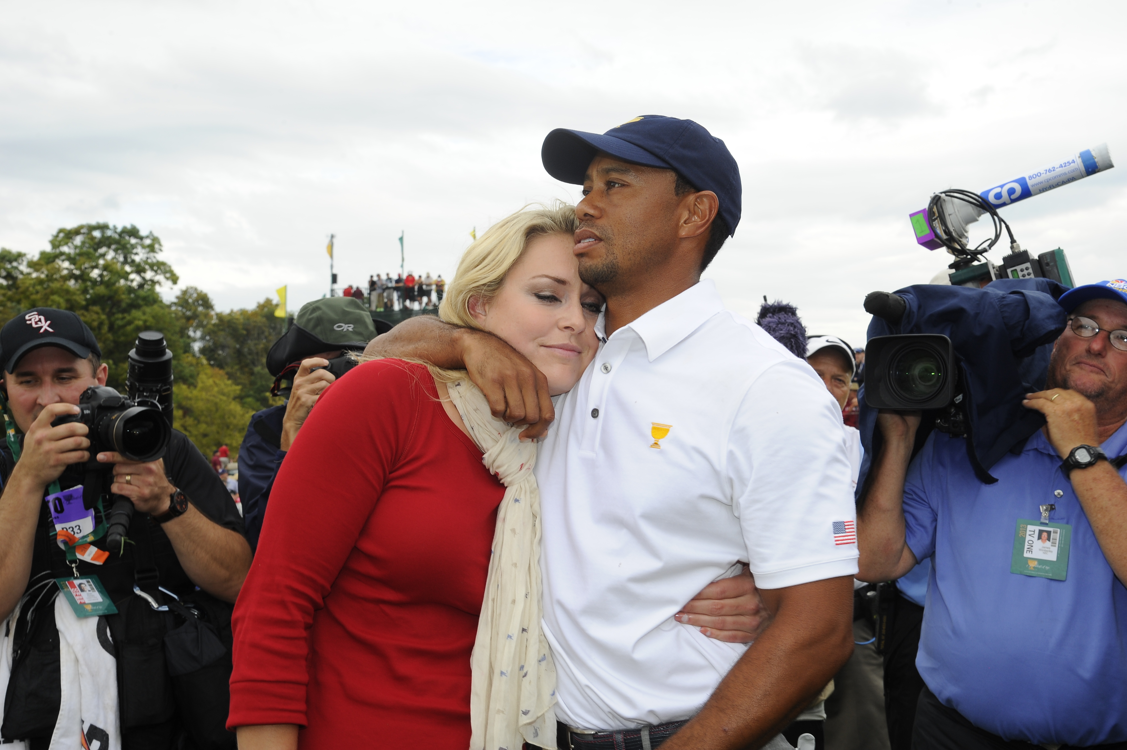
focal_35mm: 50
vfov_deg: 27.0
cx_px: 564
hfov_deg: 39.6
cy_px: 375
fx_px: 1564
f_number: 11
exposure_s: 1/100
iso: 400
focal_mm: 50
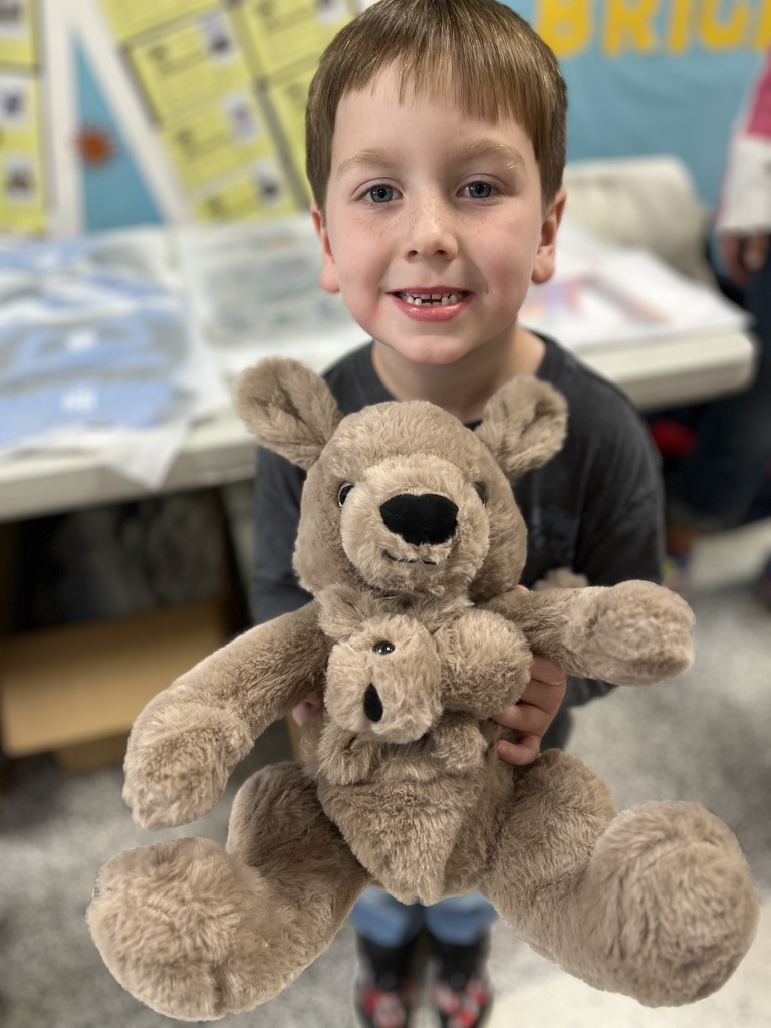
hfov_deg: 53.1
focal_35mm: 26
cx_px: 386
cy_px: 514
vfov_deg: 67.3
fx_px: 772
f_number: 1.6
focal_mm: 5.1
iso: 100
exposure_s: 1/60
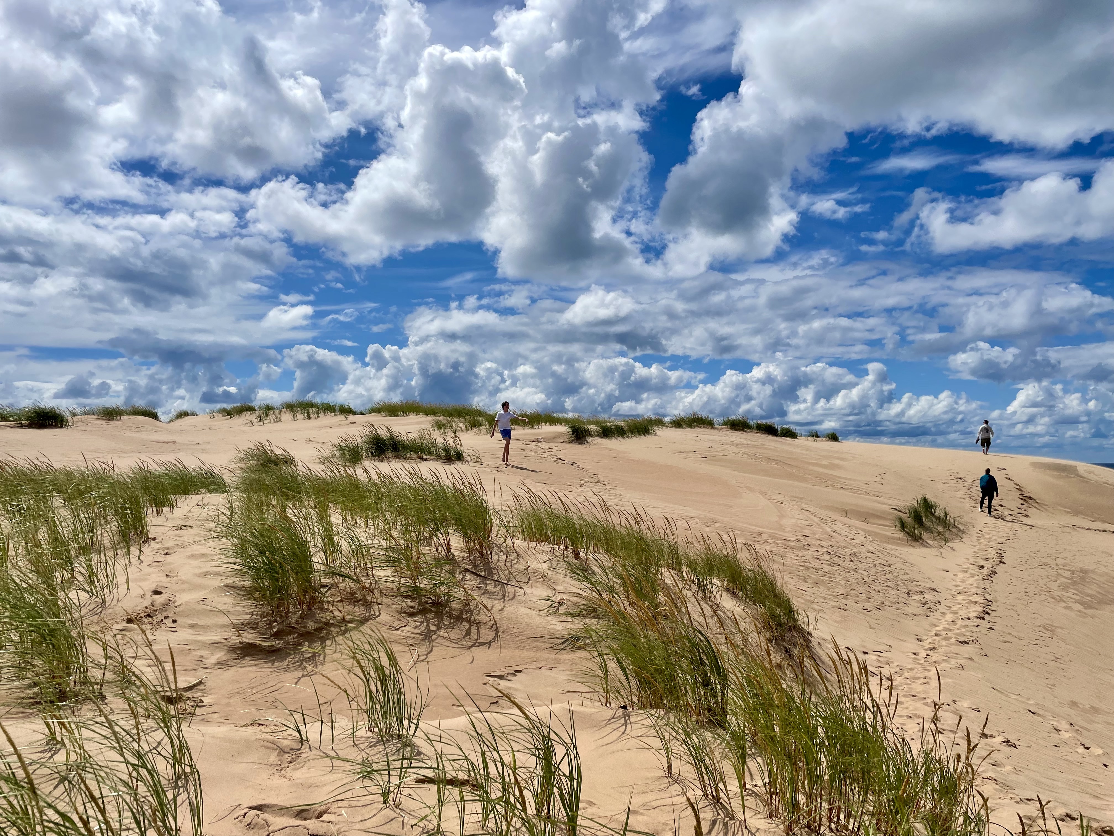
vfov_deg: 53.1
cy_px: 418
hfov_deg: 67.3
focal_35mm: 26
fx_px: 837
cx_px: 557
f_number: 1.6
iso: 32
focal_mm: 4.2
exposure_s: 1/13333
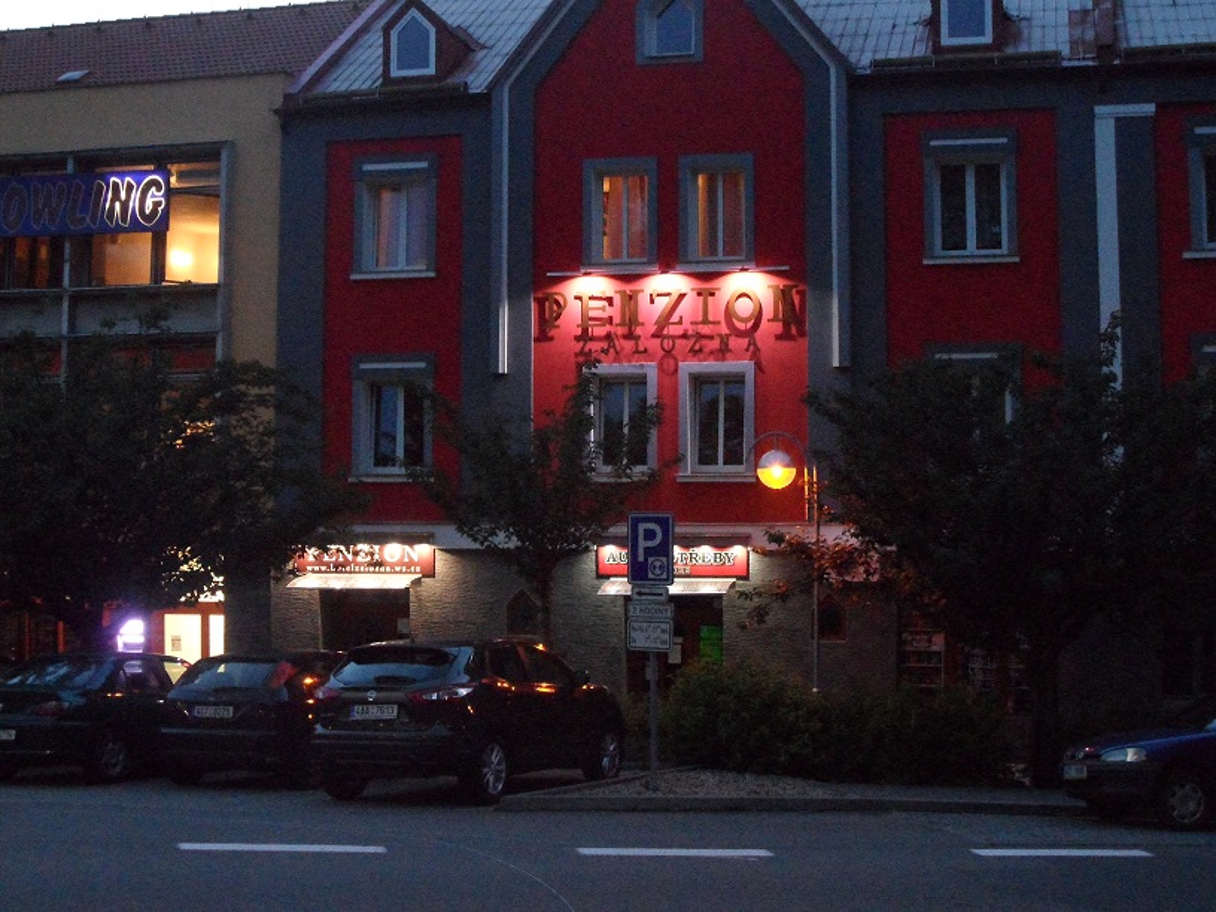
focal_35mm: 50
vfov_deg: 29.1
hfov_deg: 38.2
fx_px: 1756
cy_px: 456
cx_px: 608
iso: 800
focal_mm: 8.2
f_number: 3.8
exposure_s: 1/10
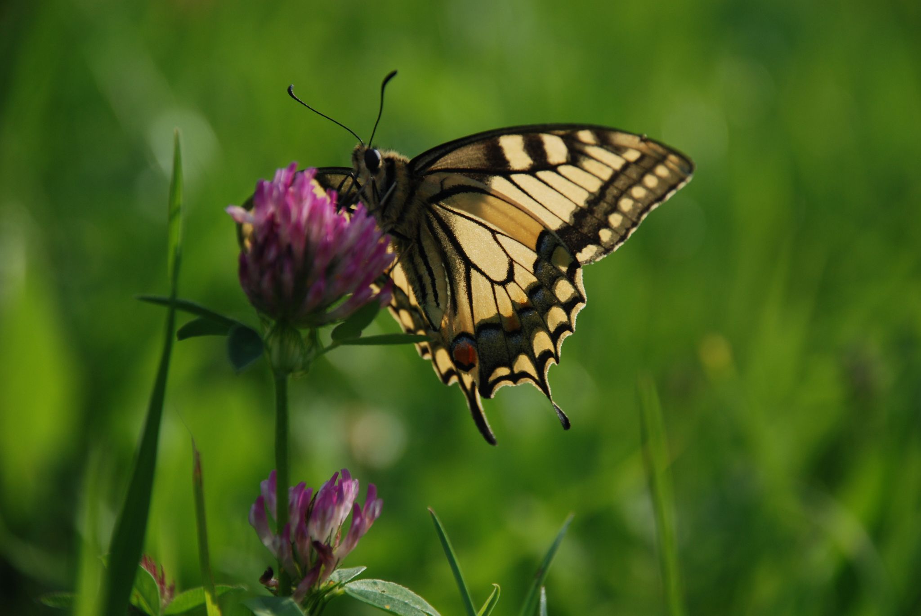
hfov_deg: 10.1
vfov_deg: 6.8
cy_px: 308
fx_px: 5186
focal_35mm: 202
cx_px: 460
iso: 200
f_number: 6.3
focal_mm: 135
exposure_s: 1/640
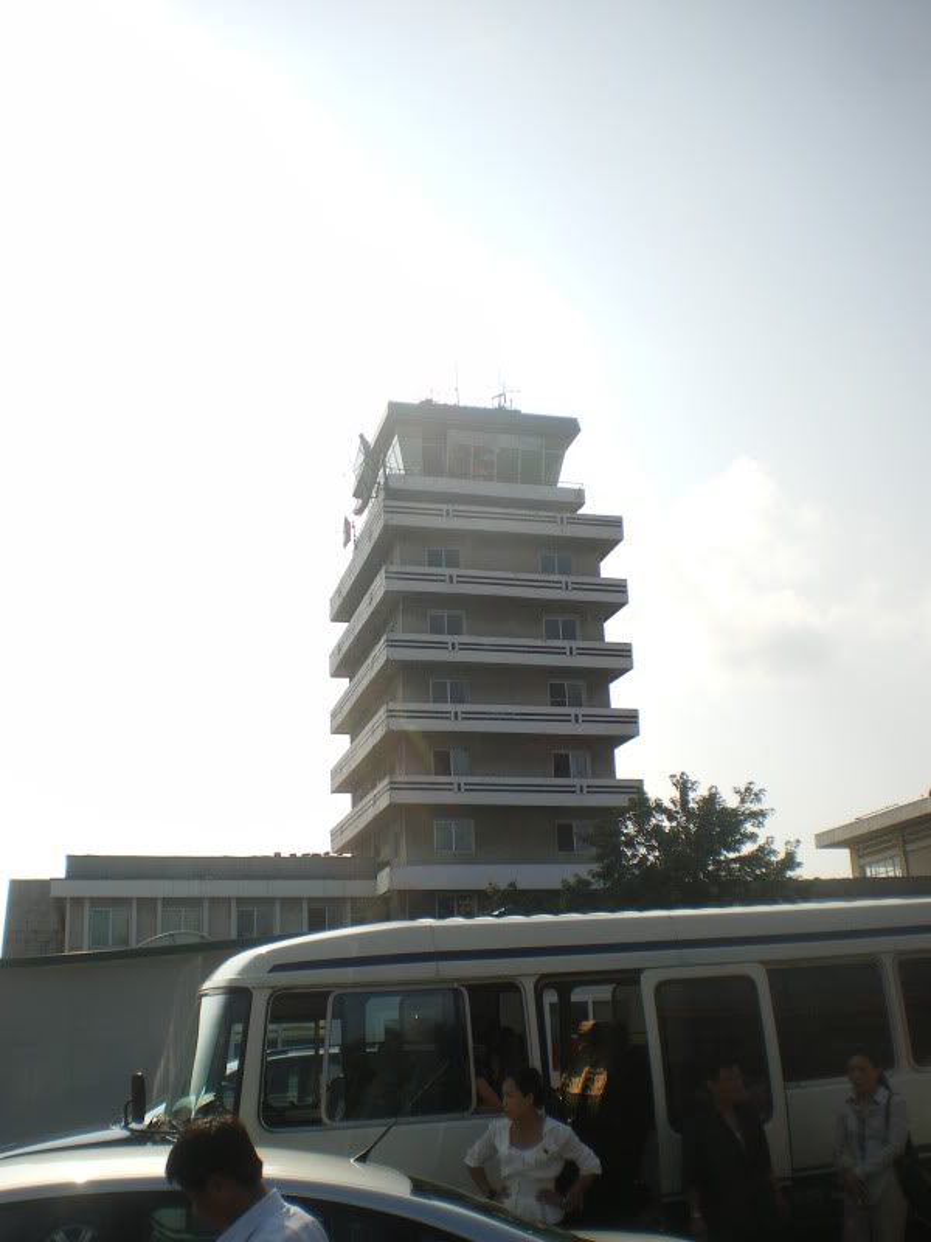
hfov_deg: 39.7
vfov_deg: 51.4
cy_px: 621
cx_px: 466
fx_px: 1291
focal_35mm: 36
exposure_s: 1/800
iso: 50
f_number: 4.6
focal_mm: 6.3
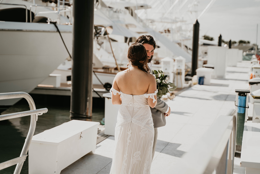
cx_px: 130
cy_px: 87
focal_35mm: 62
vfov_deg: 21.9
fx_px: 448
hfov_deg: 32.4
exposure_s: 1/1600
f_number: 2.8
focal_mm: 62
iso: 100
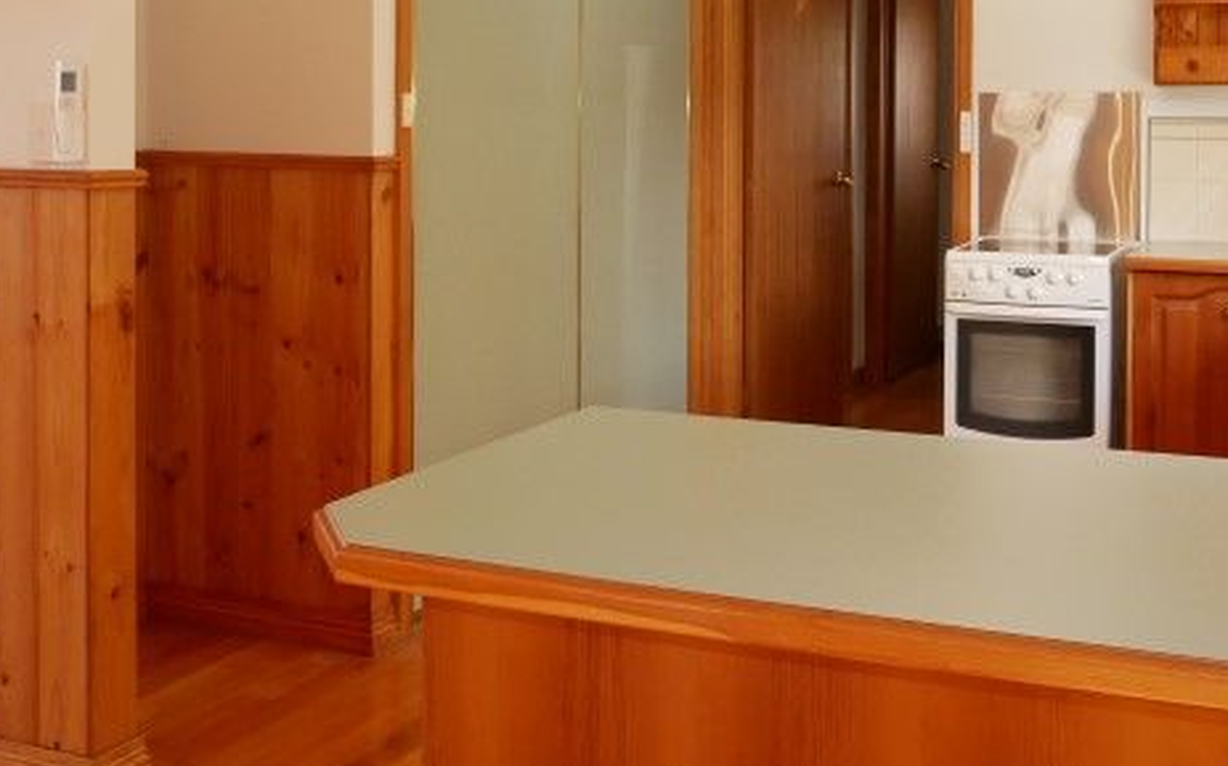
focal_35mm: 44
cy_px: 117
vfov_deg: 28.4
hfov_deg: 45.1
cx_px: 727
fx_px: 1472
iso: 800
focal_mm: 12
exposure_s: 1/125
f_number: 4.5
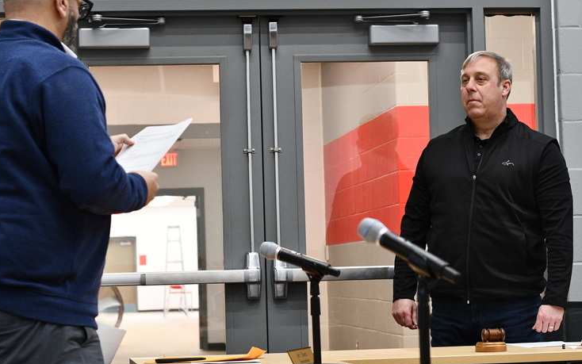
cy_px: 172
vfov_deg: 11.8
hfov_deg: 18.8
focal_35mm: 111
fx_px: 1761
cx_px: 305
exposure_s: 1/80
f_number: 4.5
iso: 2000
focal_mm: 50
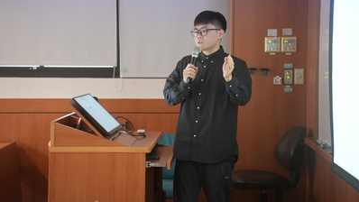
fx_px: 752
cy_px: 84
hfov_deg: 26.8
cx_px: 180
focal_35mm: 79
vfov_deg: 15.3
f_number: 2.8
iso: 3200
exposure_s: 1/100
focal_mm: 75
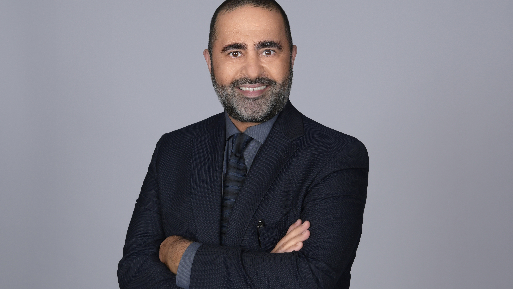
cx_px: 256
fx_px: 857
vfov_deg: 19.1
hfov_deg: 33.3
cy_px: 156
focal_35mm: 63
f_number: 7.1
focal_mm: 40
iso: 160
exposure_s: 1/125
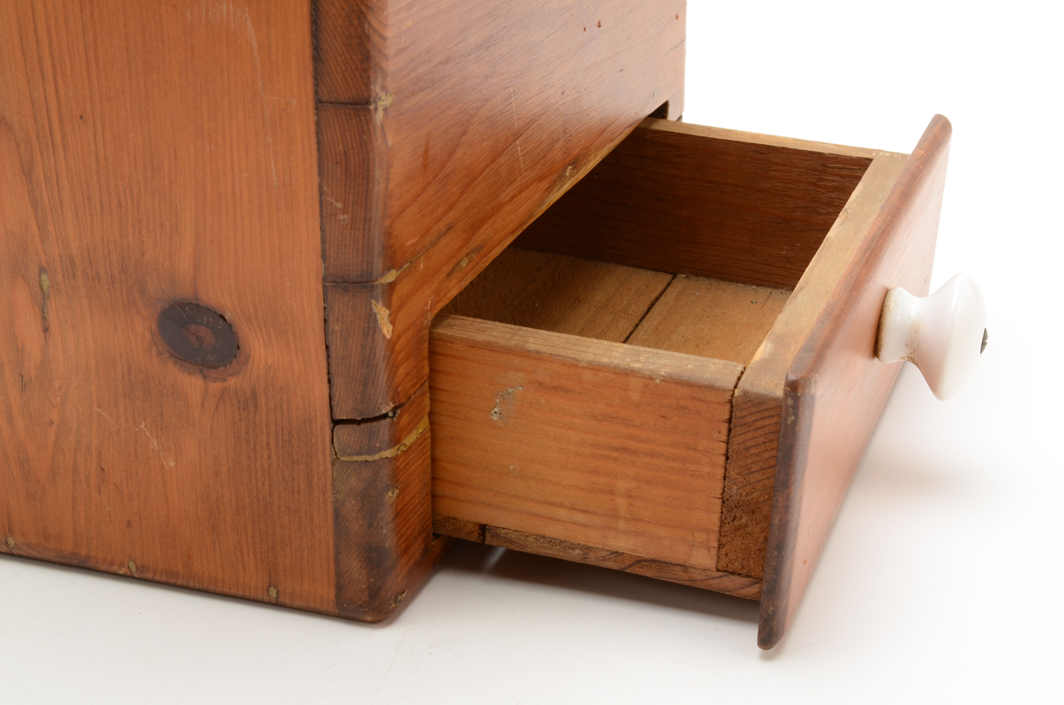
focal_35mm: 68
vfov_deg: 20.1
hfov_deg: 29.9
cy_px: 352
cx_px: 532
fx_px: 1991
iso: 100
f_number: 18
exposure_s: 1/160
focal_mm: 45
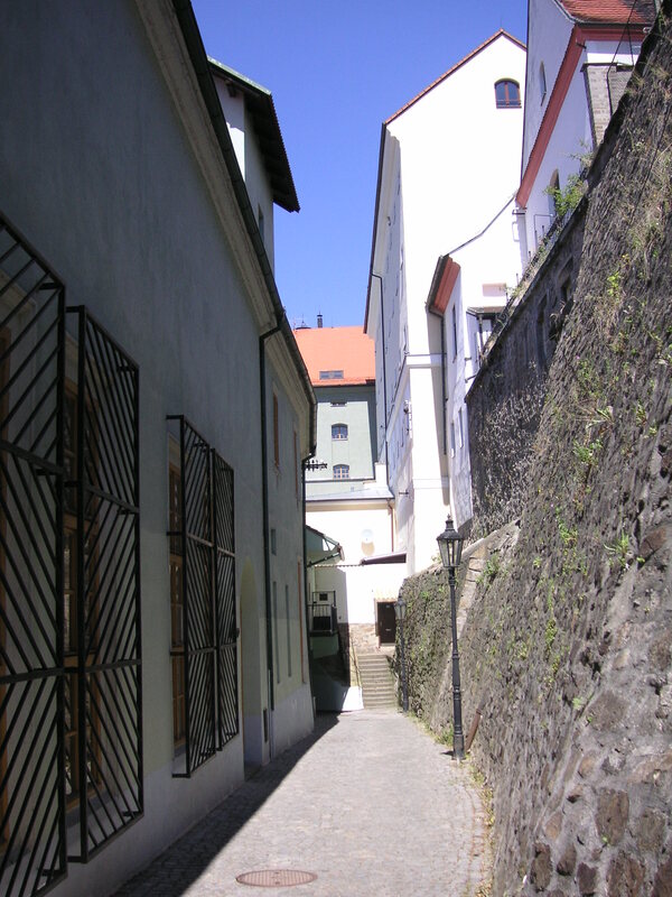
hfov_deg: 38.7
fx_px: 958
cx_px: 336
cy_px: 448
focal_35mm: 37
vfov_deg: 50.1
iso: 50
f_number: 2.8
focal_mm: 6.1
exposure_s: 1/750
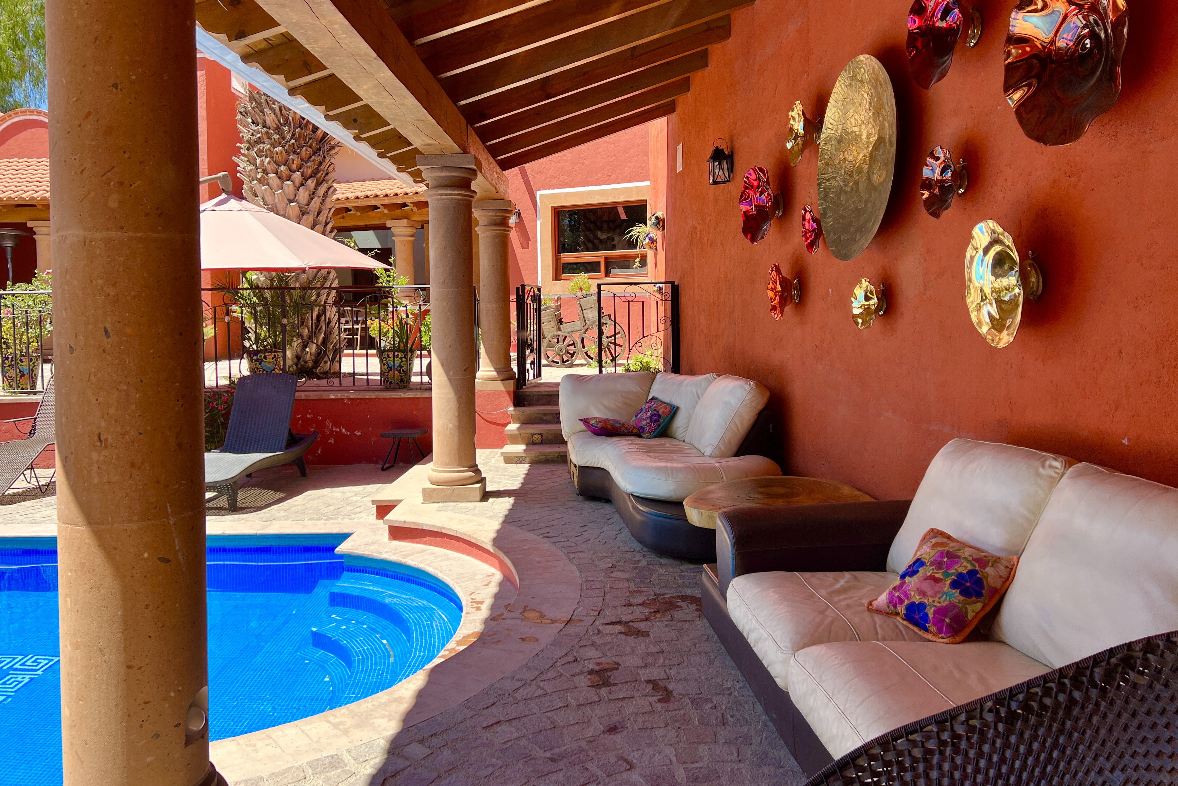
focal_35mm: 28
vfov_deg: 46.3
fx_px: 916
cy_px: 338
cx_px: 574
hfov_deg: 65.5
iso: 50
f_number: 1.5
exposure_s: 1/1048
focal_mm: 5.7
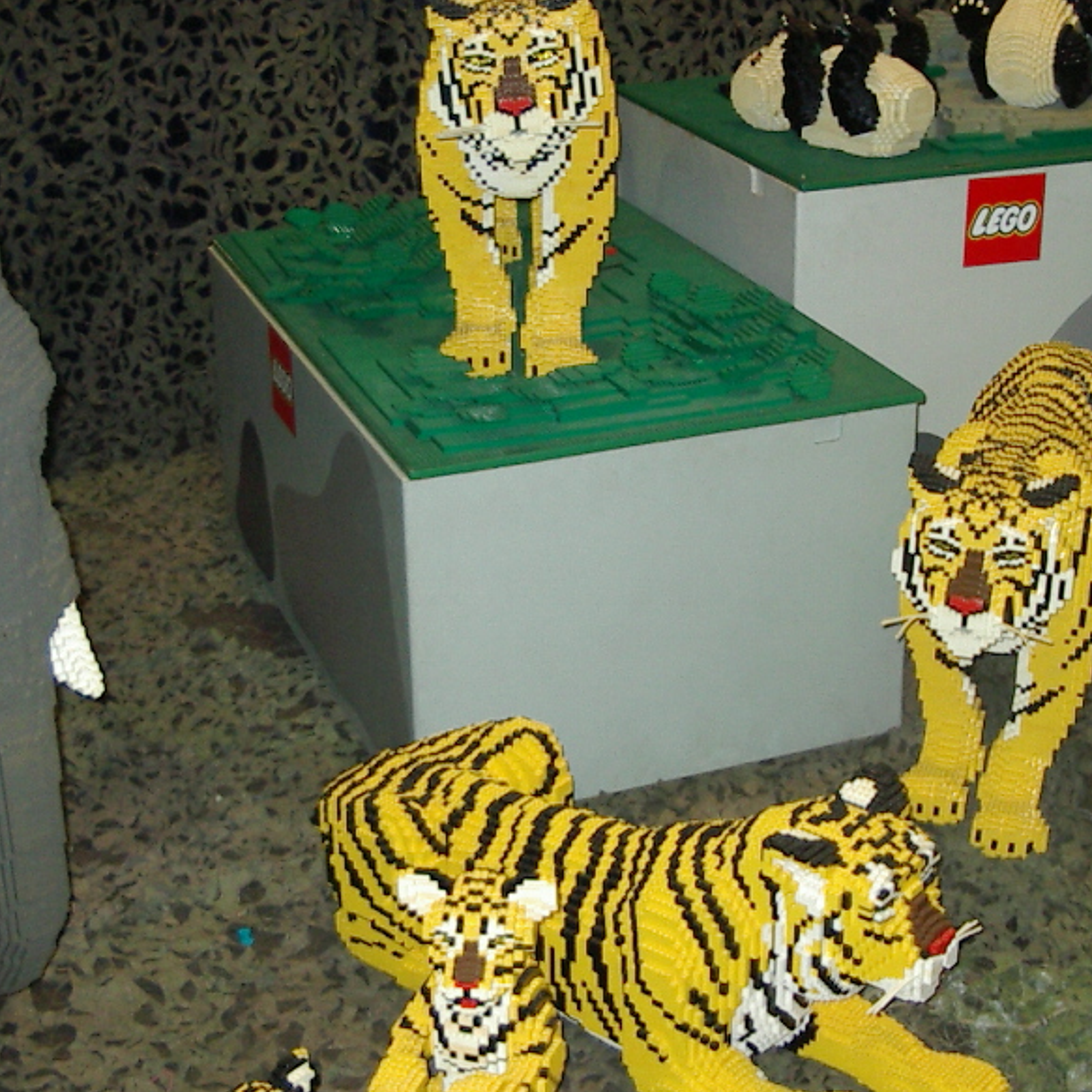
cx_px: 611
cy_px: 480
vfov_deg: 29.0
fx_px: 2106
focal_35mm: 59
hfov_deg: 29.0
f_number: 2.6
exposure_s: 1/60
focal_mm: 5.8
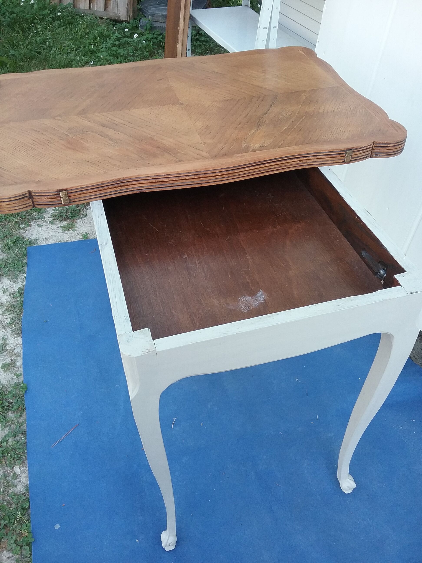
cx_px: 211
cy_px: 282
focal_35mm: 31
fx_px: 504
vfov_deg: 58.4
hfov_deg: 45.4
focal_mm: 3.3
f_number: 2.2
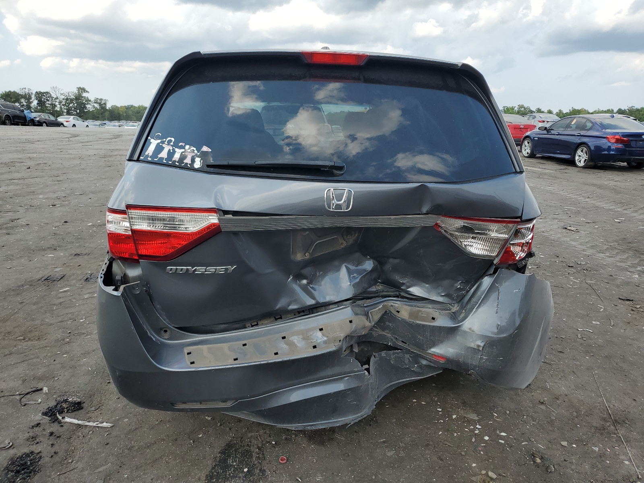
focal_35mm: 26
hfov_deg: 67.3
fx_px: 484
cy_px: 242
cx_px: 322
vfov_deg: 53.1
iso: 50
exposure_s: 1/1667
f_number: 1.5
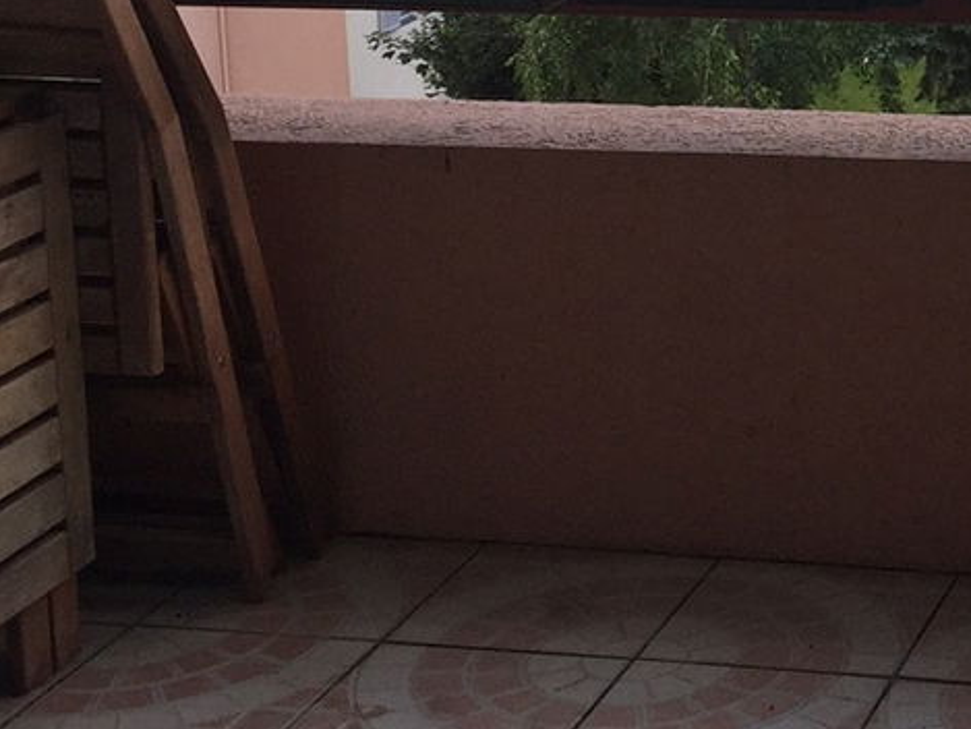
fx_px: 2778
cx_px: 1190
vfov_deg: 14.7
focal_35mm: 99
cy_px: 33
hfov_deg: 18.7
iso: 32
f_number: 2.2
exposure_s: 1/293
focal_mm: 4.15
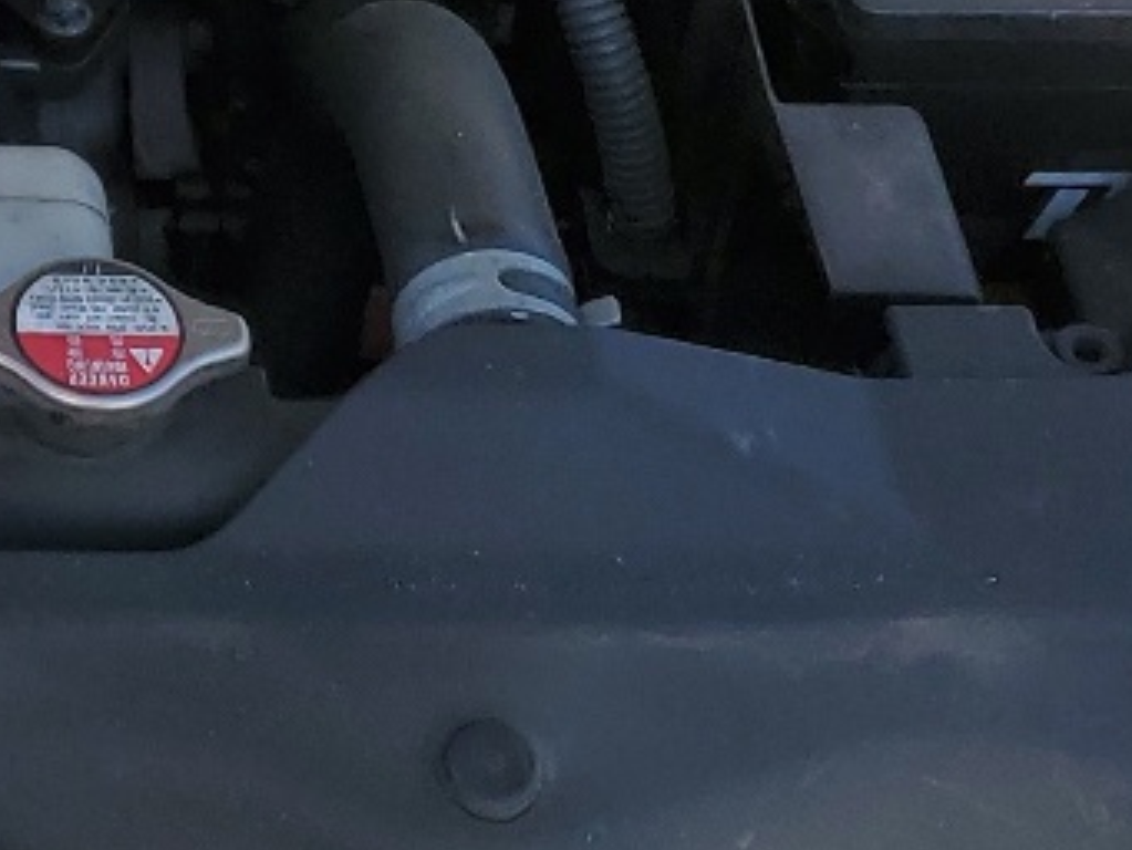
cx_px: -312
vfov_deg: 11.8
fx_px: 3991
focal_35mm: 122
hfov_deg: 15.4
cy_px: -256
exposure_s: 1/1111
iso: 50
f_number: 1.5
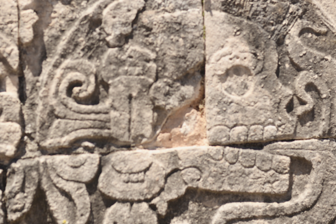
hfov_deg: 20.6
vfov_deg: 13.8
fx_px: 924
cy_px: 72
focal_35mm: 99
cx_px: 155
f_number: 1.8
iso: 125
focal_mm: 50
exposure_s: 1/2000
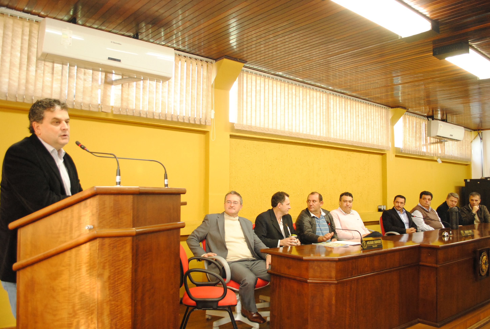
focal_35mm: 30
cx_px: 245
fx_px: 409
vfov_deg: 43.8
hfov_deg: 61.8
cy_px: 164
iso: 800
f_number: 3.8
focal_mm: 20
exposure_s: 1/40
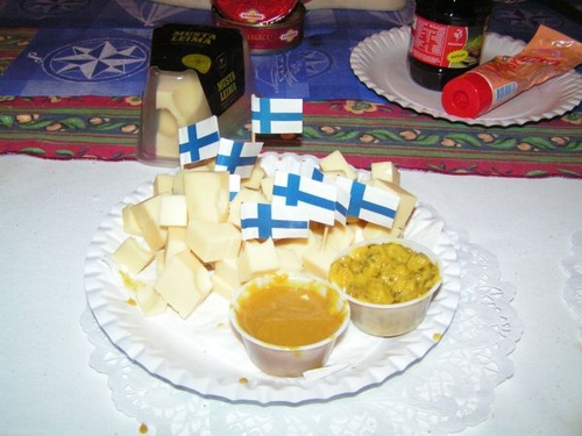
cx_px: 291
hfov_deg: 49.0
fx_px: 639
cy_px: 218
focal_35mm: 38
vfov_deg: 37.7
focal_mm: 6.3
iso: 200
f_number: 2.8
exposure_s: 1/40
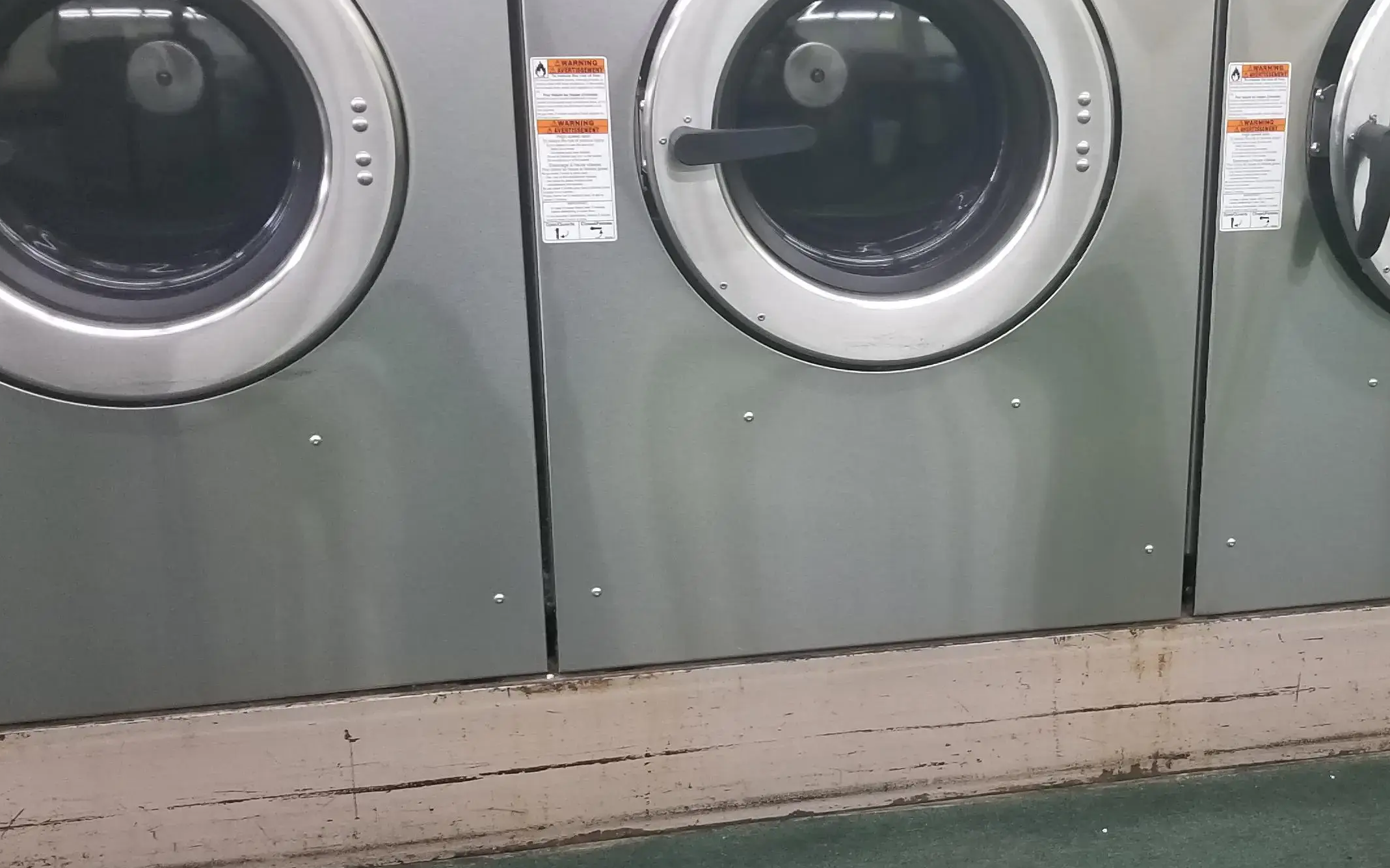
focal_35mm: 52
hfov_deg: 37.5
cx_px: 1114
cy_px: 452
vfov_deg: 24.9
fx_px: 1970
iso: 200
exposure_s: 1/60
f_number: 1.7
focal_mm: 4.25
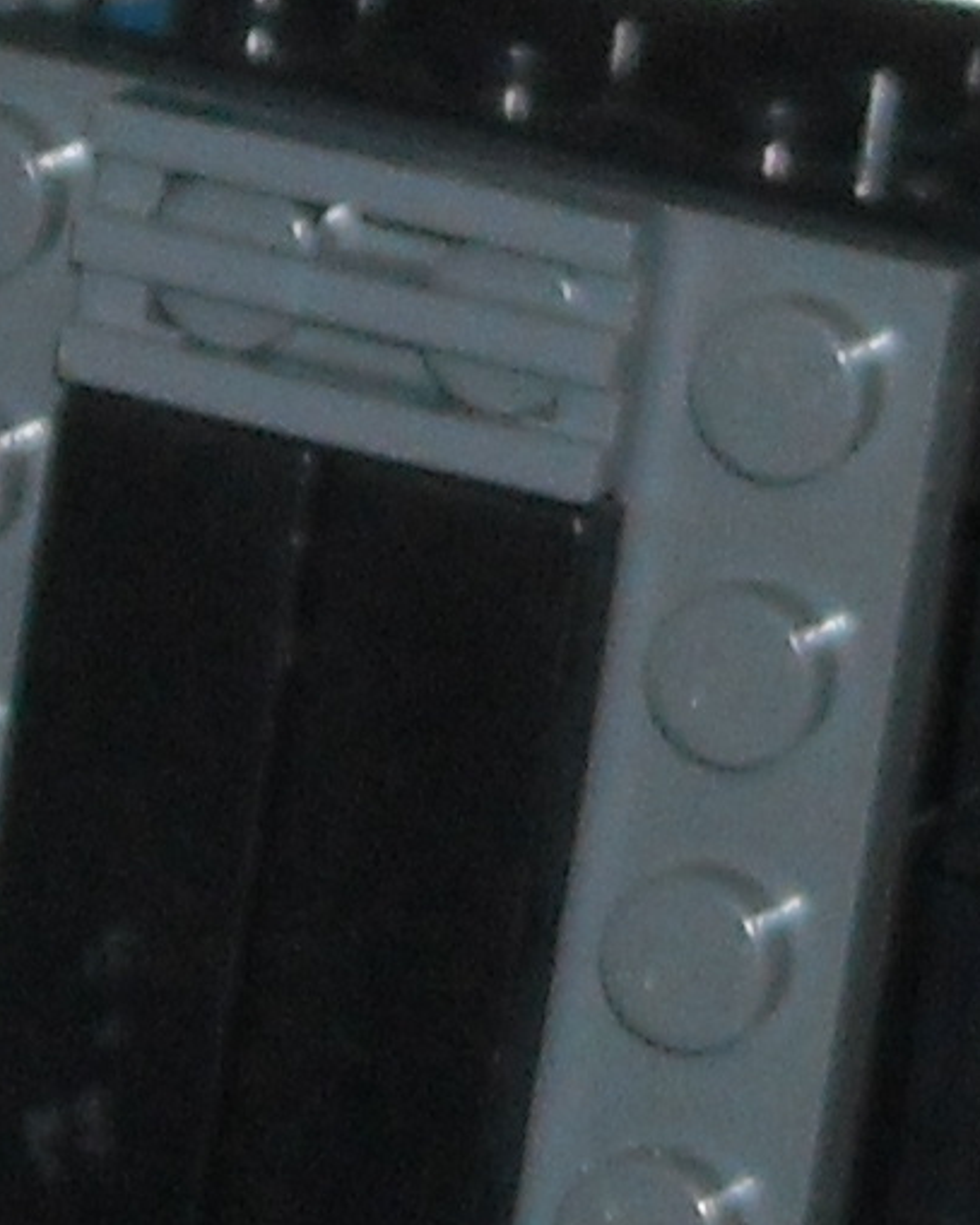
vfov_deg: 4.1
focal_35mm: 476
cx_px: 860
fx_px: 17263
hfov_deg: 3.3
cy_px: -327
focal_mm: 12.3
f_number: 3.9
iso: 200
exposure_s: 1/125
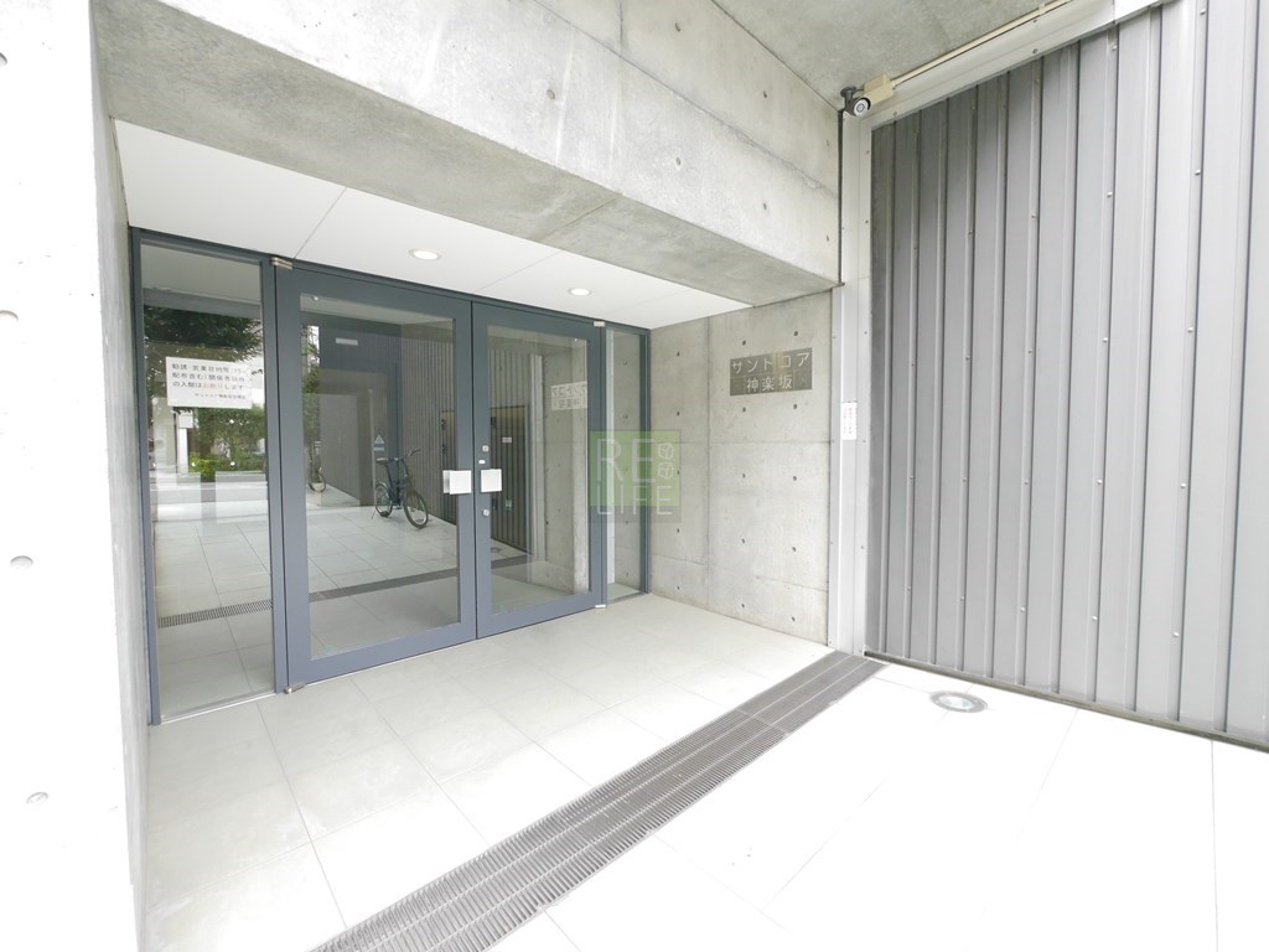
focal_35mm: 14
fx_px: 513
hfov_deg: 102.1
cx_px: 634
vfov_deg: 85.7
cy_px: 476
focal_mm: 7
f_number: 4
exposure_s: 1/60
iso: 800
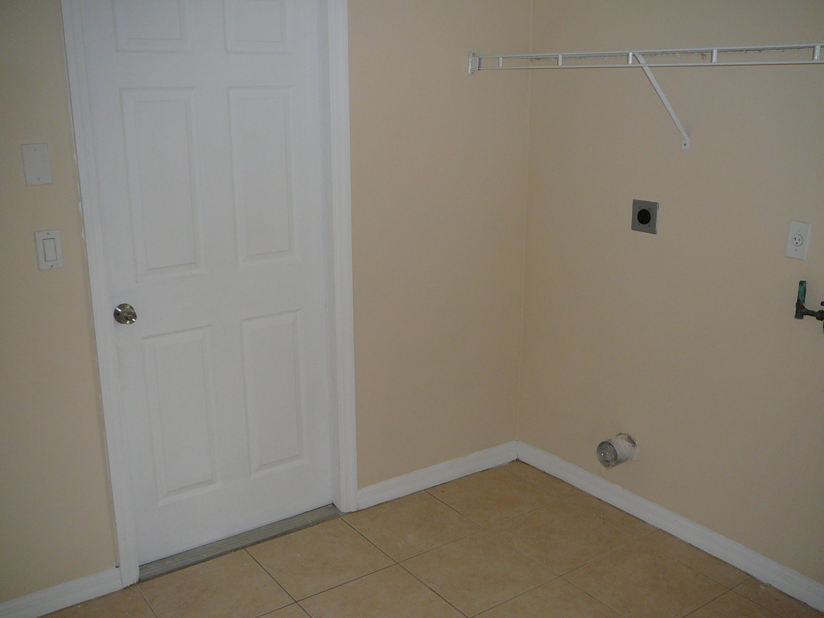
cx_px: 412
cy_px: 309
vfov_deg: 40.7
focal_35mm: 35
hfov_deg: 52.6
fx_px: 833
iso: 100
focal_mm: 5.2
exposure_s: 1/30
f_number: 2.8
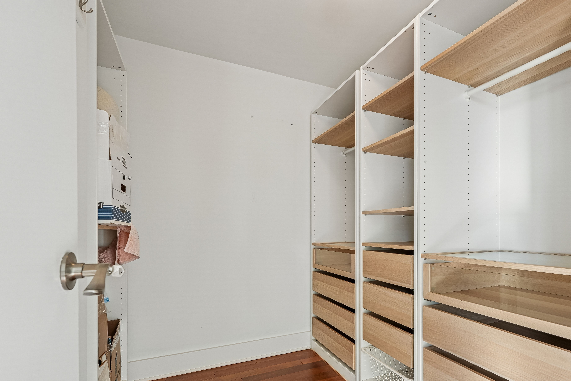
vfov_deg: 66.8
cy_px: 226
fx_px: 285
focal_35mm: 18
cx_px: 338
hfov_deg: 89.0
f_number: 8
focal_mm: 14
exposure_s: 1/10
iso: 100
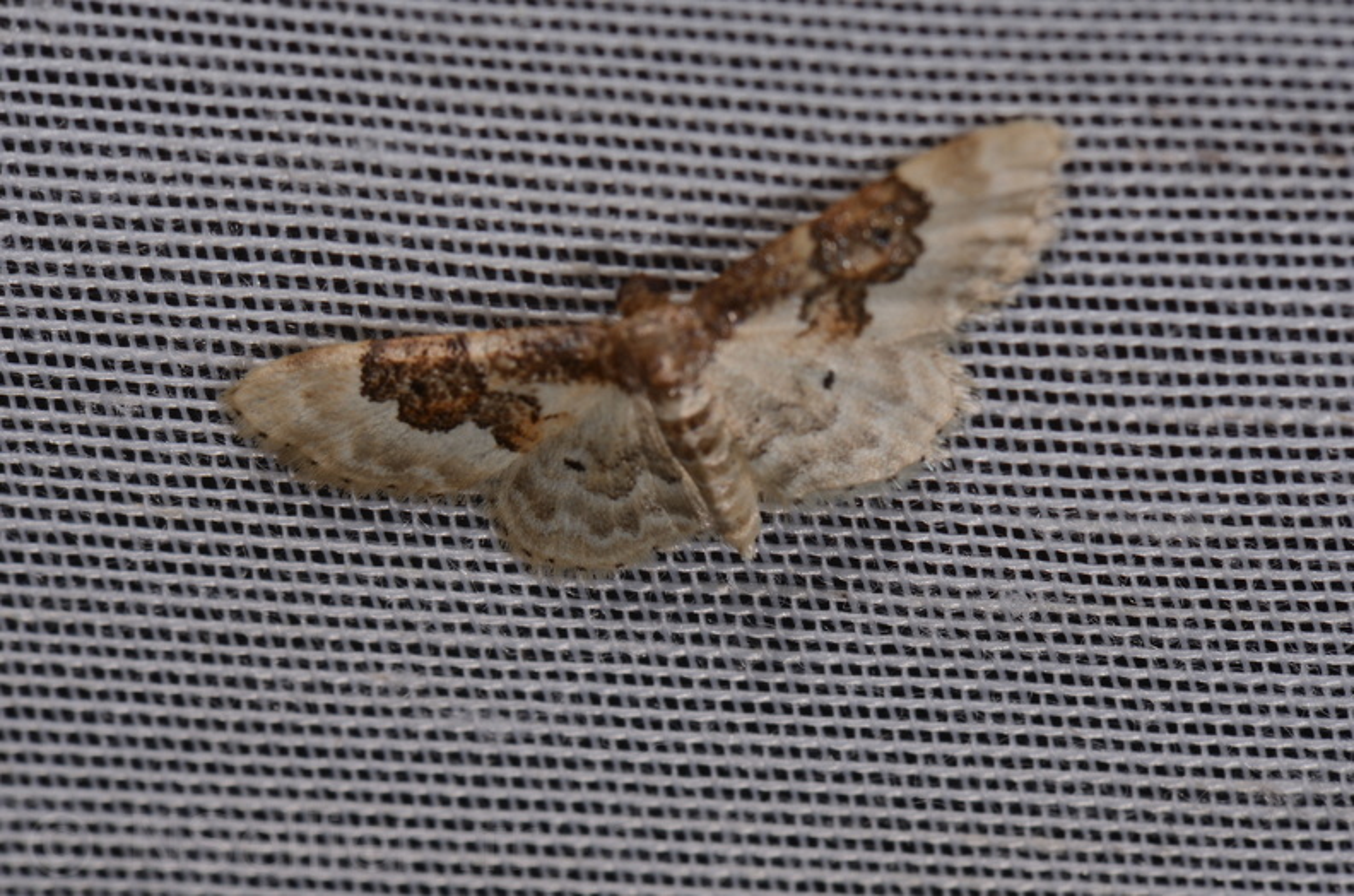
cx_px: 677
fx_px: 4784
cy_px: 448
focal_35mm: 128
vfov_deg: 10.7
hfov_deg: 16.1
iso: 100
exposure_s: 1/60
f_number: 22
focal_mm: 85
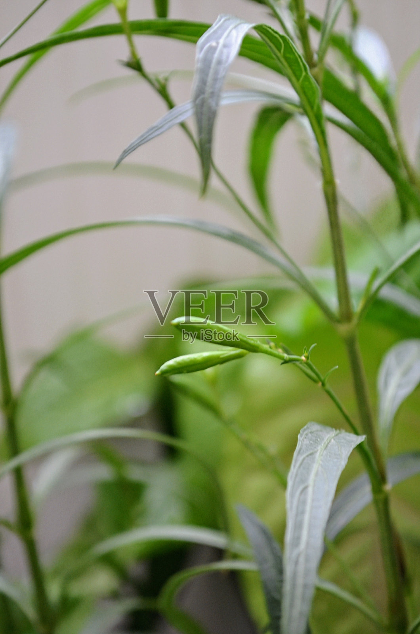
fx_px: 1450
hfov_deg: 16.5
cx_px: 210
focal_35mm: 82
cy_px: 317
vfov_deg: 24.7
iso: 400
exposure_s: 1/60
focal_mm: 55
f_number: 6.3
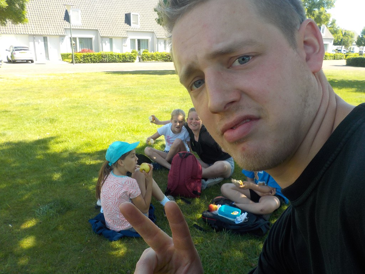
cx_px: 182
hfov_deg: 60.0
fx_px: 316
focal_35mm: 30
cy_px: 137
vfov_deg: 46.8
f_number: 3.3
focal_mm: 4.1
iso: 125
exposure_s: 1/250
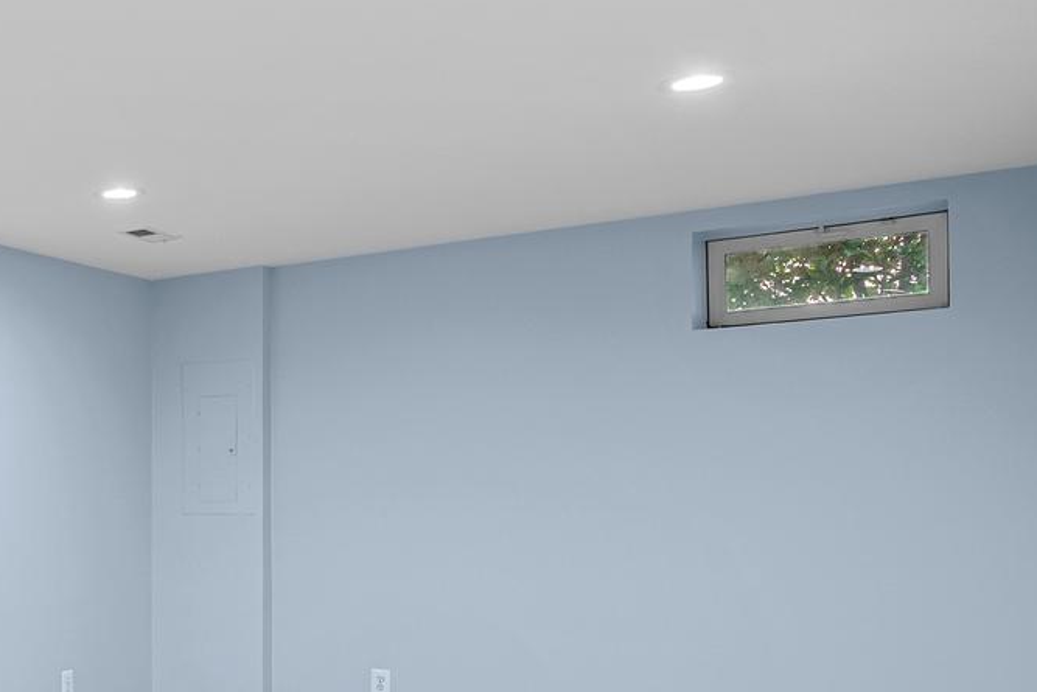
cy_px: 573
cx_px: -110
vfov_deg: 30.3
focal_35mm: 43
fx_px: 1239
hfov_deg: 37.7
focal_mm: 14
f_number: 4
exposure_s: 1/5
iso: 100
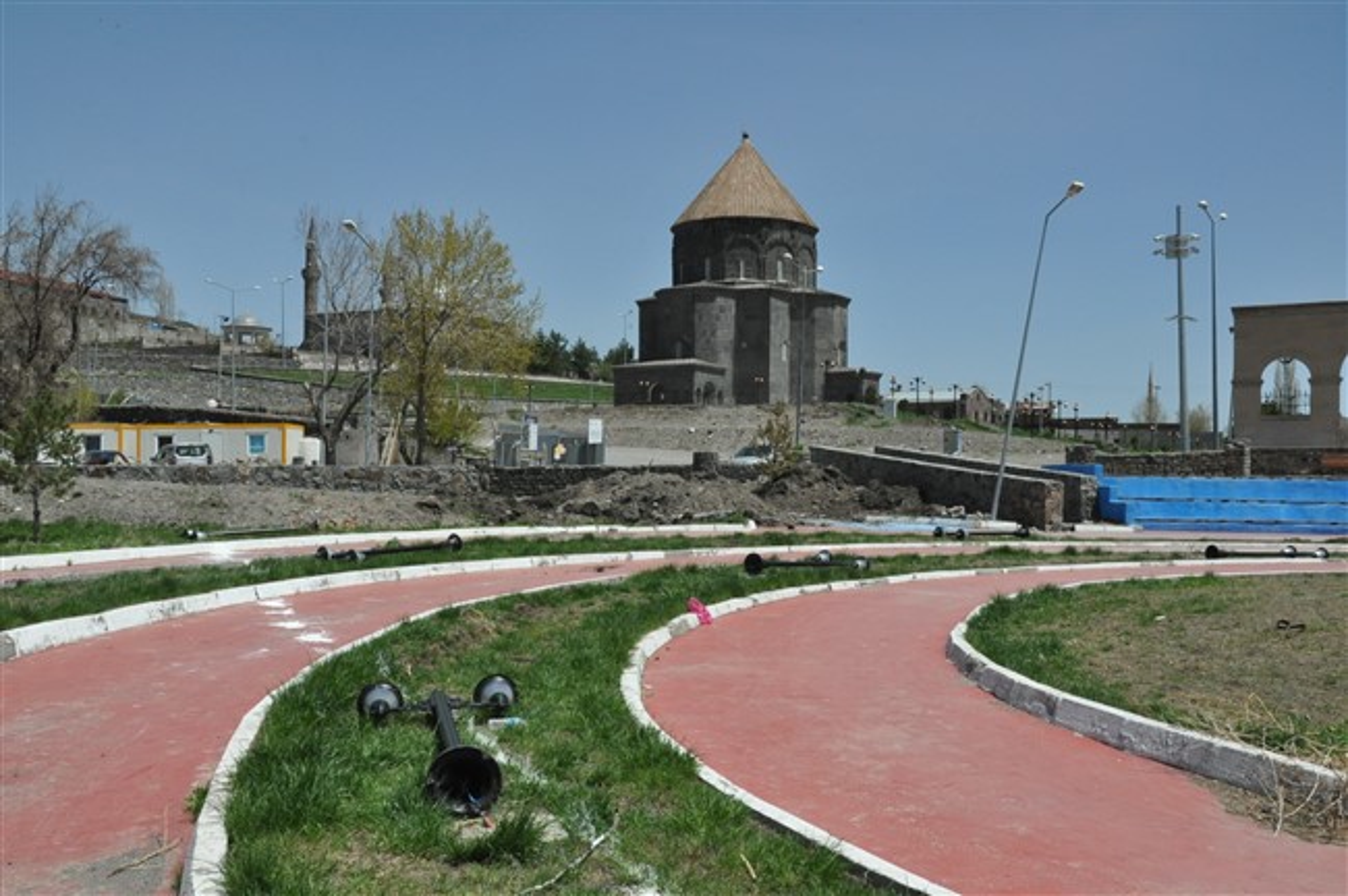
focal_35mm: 33
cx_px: 674
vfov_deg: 39.9
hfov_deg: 57.3
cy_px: 448
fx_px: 1234
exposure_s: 1/800
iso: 1000
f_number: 14
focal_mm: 22
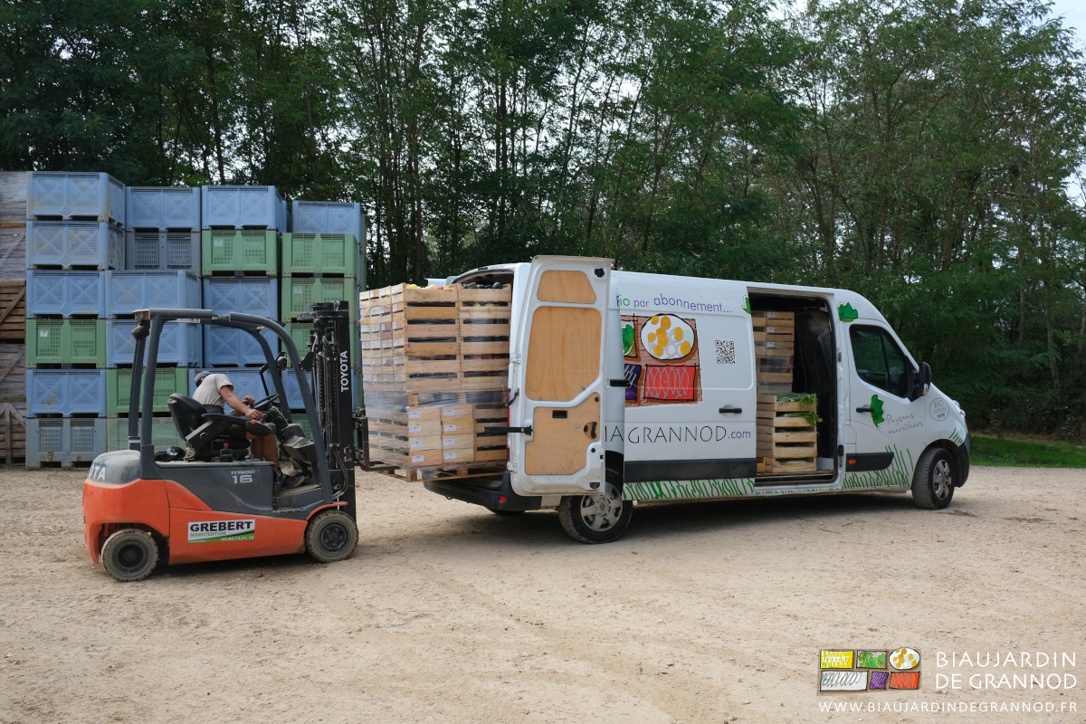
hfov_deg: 57.2
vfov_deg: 40.0
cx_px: 543
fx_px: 995
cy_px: 362
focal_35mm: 33
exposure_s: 1/210
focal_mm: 22.3
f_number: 6.4
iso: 160
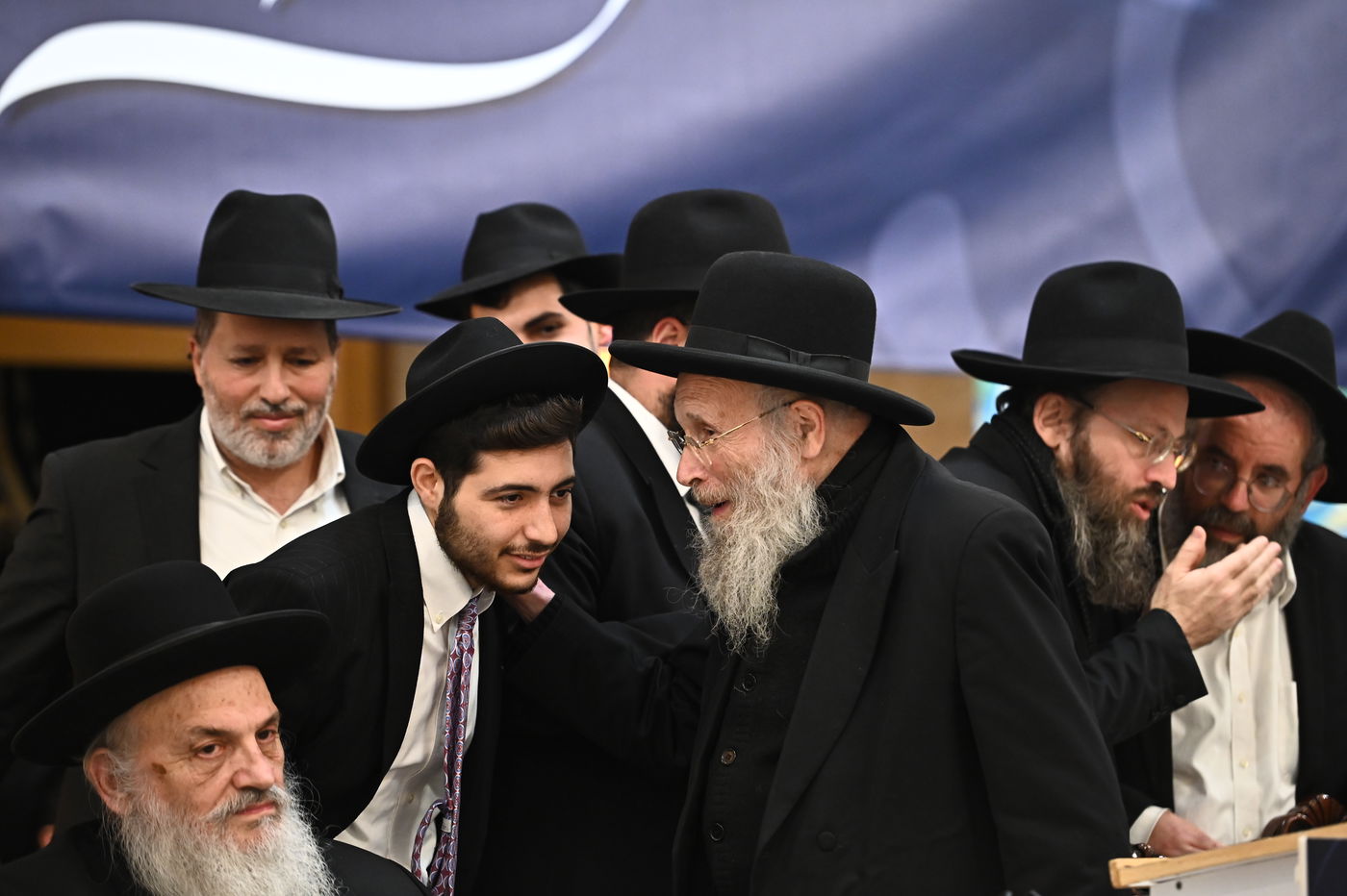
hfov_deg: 12.8
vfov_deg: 8.6
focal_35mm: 160
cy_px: 448
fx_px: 5984
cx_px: 674
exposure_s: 1/200
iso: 3200
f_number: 3.5
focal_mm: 160
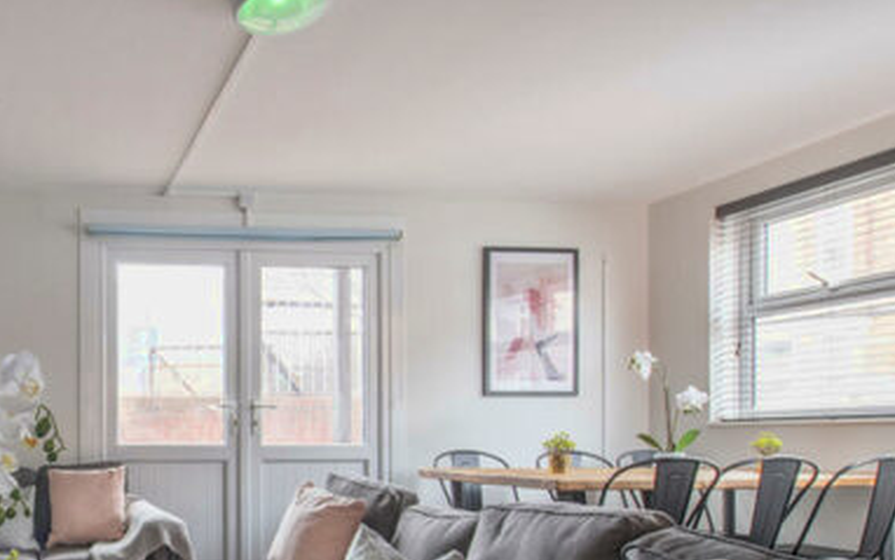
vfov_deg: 42.9
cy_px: 432
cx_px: 84
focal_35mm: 28
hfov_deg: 56.9
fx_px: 683
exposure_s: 2
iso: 200
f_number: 11
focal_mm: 15
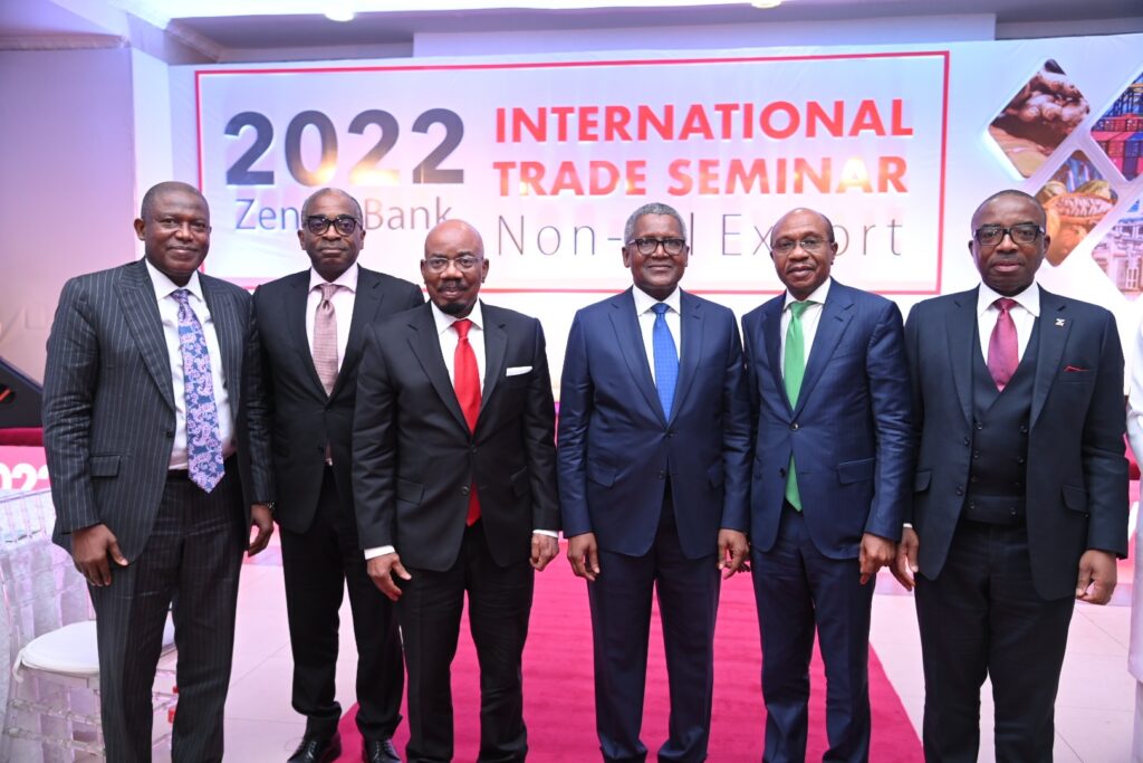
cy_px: 382
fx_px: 953
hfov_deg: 61.9
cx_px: 572
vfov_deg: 43.6
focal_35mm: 30
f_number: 4.5
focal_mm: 30
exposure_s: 1/200
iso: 2000
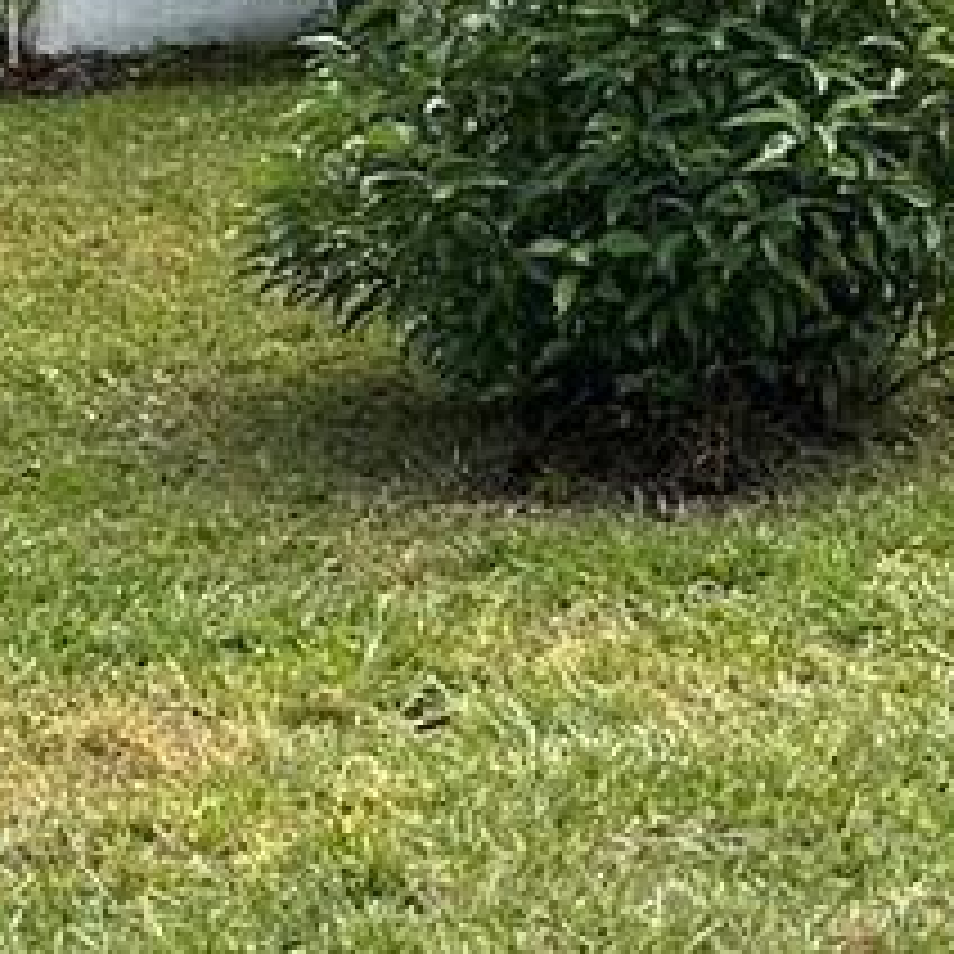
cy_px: 76
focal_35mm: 160
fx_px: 4989
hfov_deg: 10.8
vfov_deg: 10.9
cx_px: 1089
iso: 80
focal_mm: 6.86
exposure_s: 1/999
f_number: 1.78
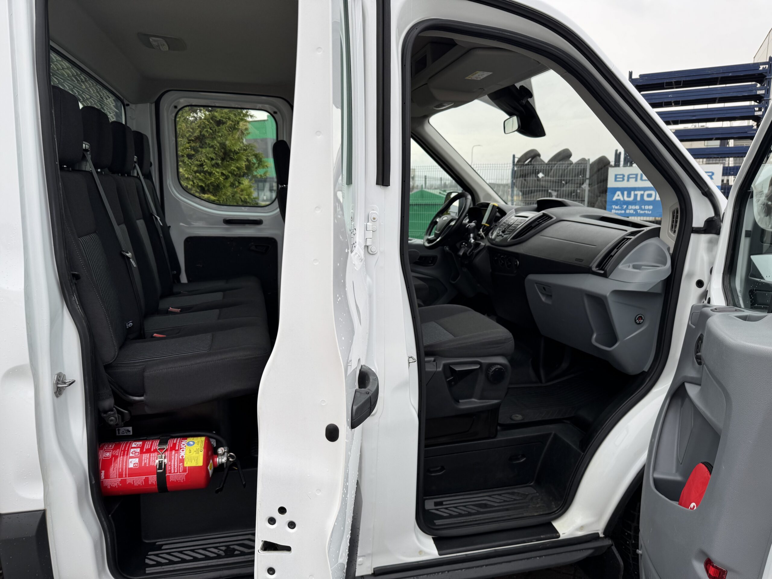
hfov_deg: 71.6
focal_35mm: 24
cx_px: 386
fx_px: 535
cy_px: 290
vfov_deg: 56.8
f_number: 1.78
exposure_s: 1/390
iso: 80
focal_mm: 6.76
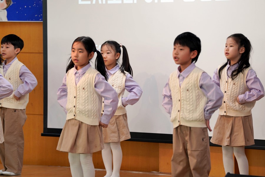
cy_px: 88
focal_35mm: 175
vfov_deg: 7.8
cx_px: 132
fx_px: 1288
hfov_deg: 11.7
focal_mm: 175
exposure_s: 1/200
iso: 800
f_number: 4
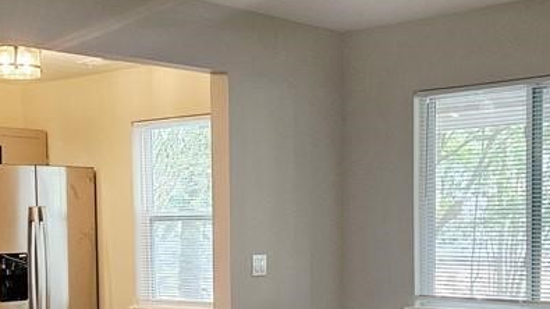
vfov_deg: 18.1
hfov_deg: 32.3
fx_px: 948
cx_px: 241
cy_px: 295
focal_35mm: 65
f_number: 1.8
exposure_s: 1/120
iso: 320
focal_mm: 5.4
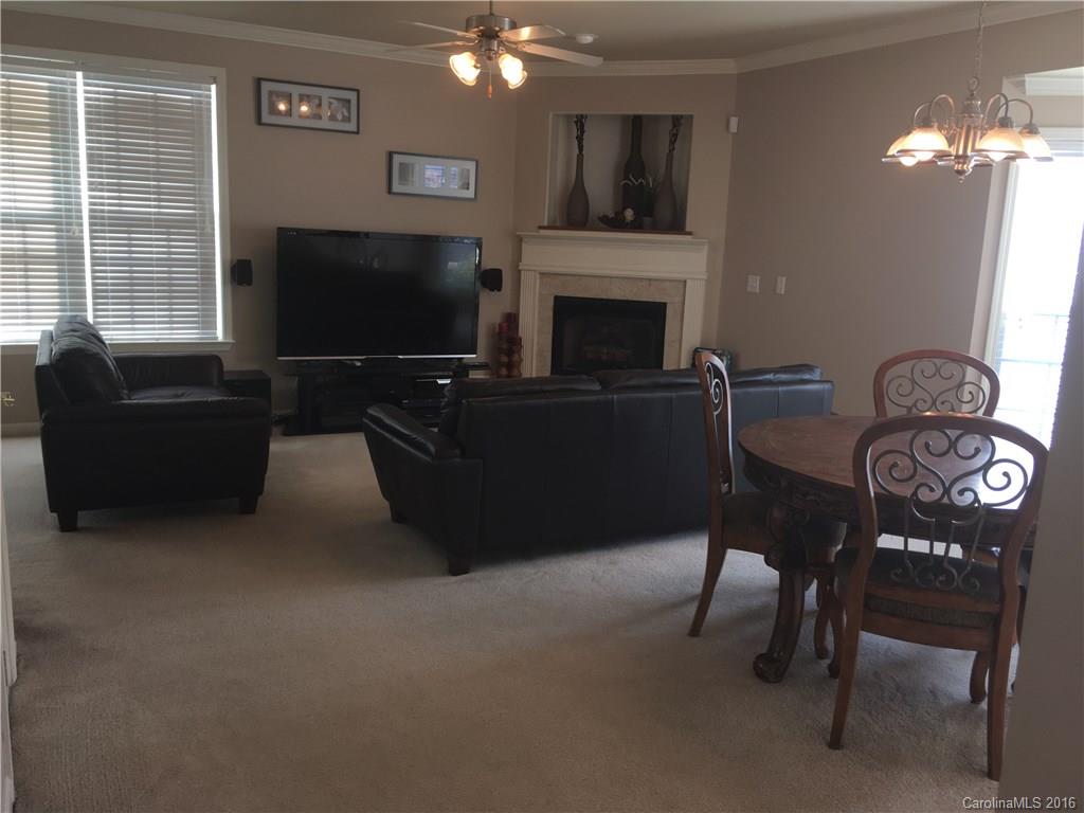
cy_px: 406
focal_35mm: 29
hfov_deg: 61.7
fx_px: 908
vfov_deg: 48.2
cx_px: 542
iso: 25
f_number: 2.2
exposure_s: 1/33
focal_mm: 4.15
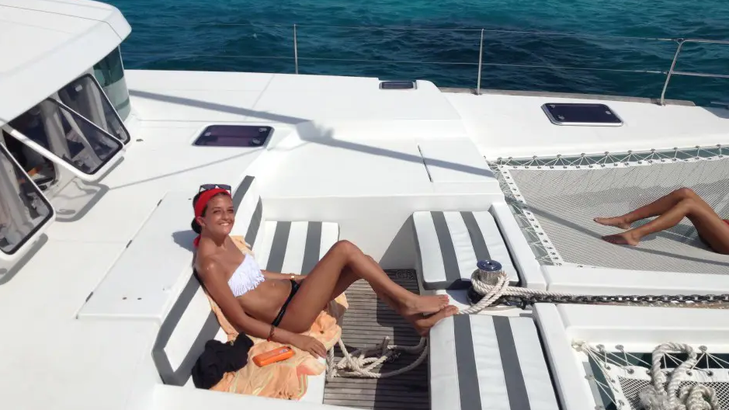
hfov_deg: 51.6
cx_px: 357
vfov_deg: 30.4
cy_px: 176
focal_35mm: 39
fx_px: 754
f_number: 2.4
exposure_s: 1/5525
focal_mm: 4.28
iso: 50
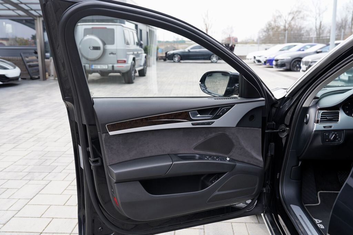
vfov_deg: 38.9
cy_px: 118
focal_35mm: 34
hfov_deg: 55.8
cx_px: 176
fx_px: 333
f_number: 4.5
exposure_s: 1/100
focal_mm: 34
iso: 100
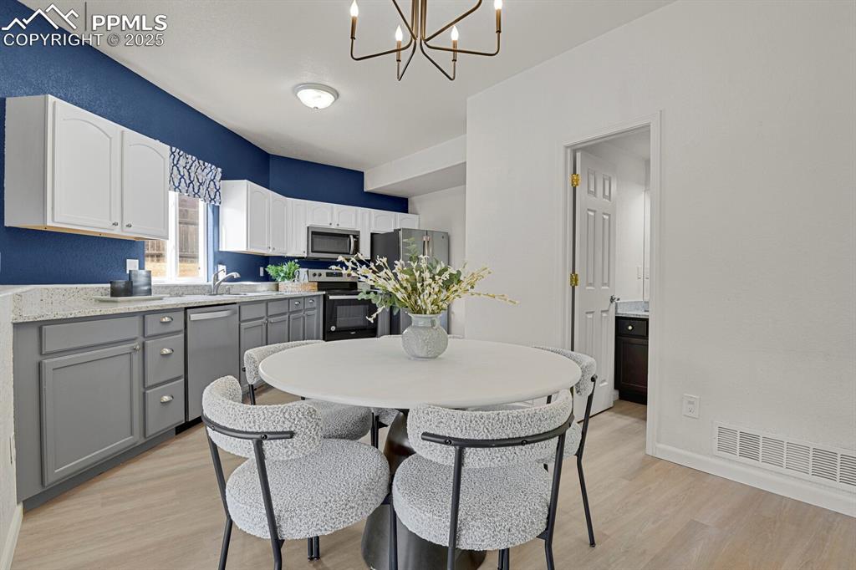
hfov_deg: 93.3
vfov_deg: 70.4
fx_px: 404
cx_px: 428
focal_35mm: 17
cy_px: 285
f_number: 8
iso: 250
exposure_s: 1.6
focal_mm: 17
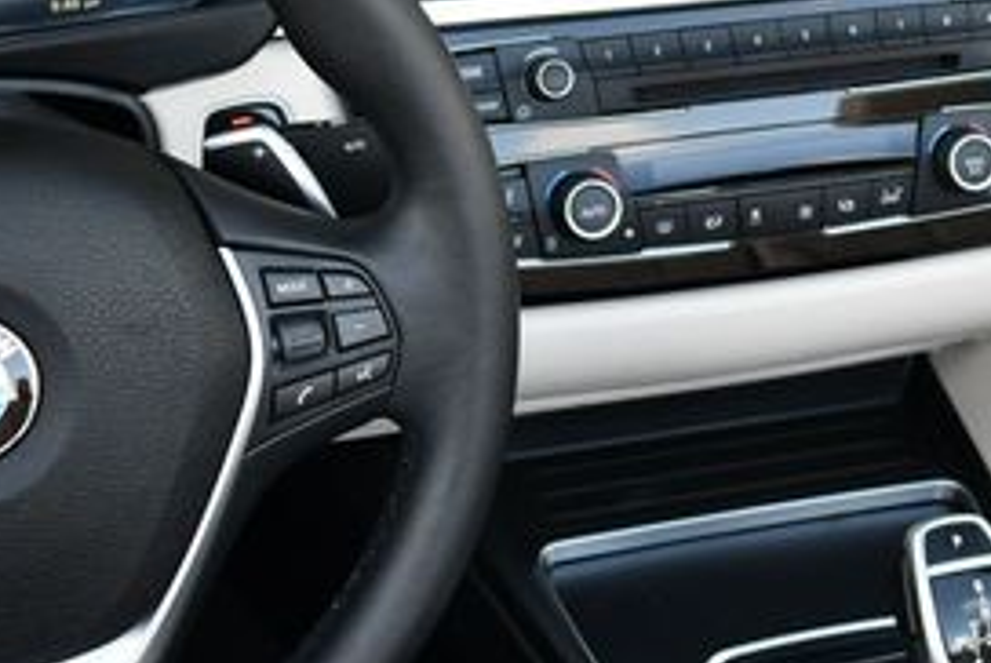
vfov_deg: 14.5
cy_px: 193
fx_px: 2590
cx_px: 729
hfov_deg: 21.5
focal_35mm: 94
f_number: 4
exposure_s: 1/250
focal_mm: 20
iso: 400
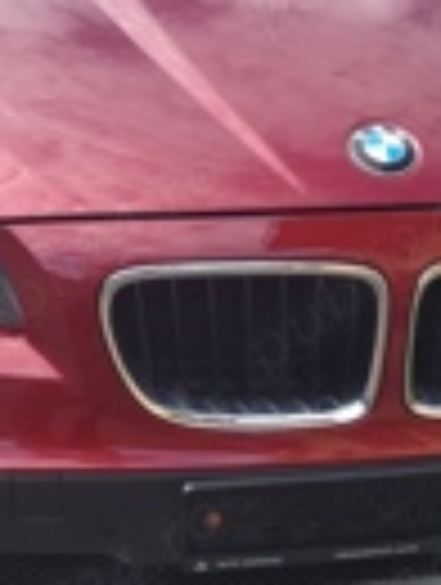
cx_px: 234
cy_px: 338
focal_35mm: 83
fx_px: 1405
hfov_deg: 17.8
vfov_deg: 23.5
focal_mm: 4.74
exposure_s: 1/699
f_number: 1.79
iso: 100
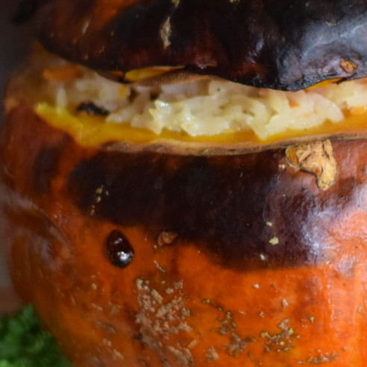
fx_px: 2519
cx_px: 306
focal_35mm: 210
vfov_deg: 8.3
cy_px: 100
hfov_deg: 8.3
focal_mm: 50
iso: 1600
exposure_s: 1/60
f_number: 1.8
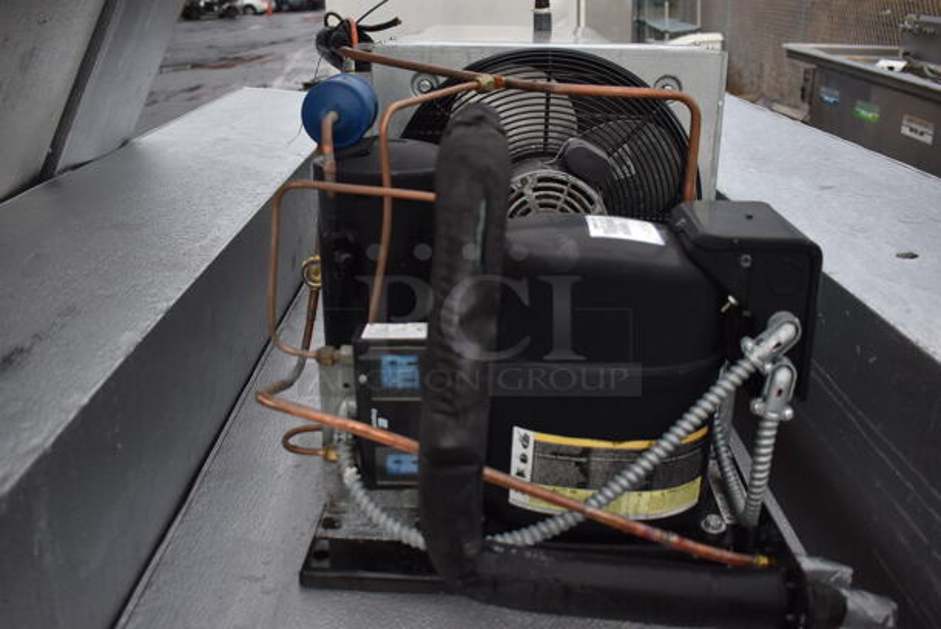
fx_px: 863
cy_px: 314
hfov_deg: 57.2
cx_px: 470
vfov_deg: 40.1
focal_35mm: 33
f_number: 3.8
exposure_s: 1/250
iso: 720
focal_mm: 22
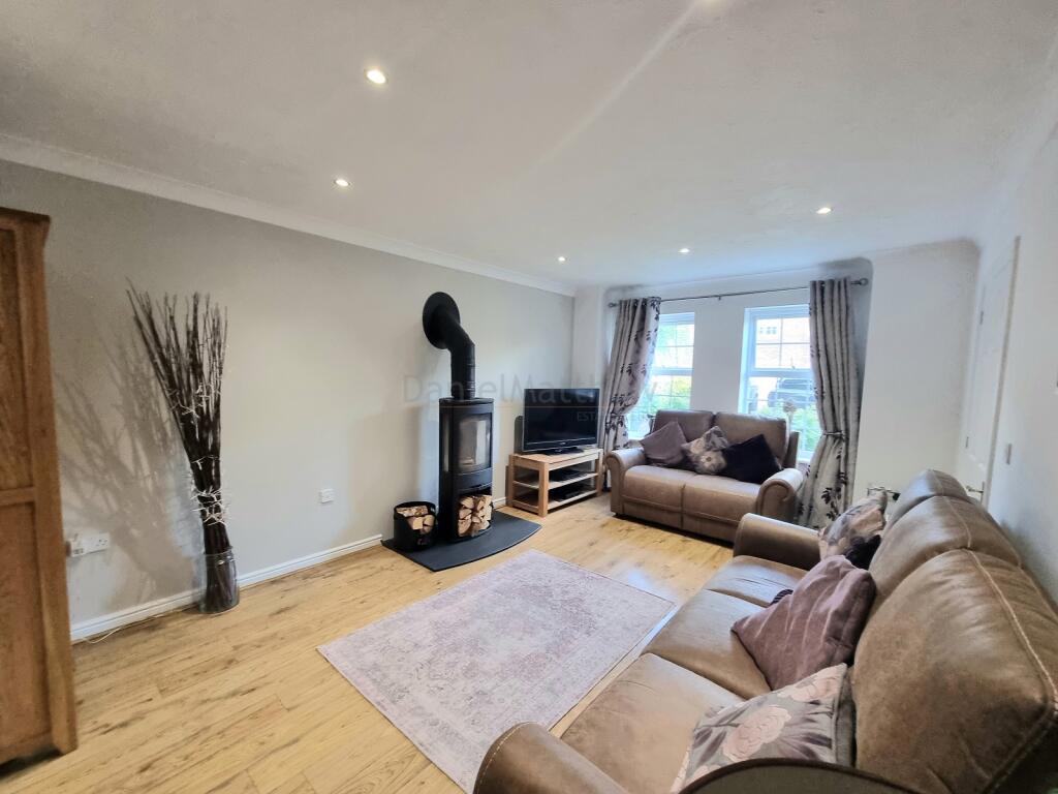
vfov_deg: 89.9
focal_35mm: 13
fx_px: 397
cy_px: 397
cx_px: 529
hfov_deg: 106.2
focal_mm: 2.2
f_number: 2.2
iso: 400
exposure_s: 1/60.2
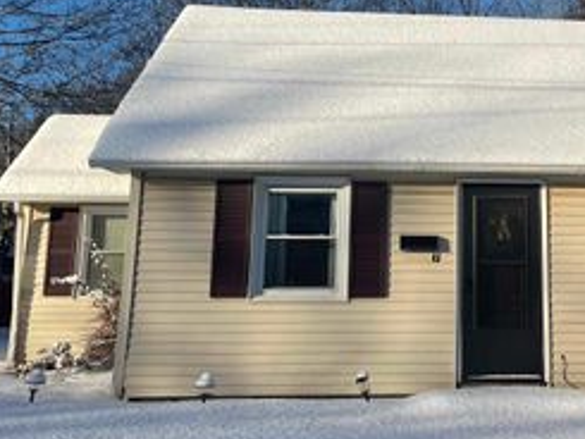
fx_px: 896
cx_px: 478
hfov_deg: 34.9
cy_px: 147
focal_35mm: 53
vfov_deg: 27.4
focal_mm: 4.2
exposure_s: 1/4831
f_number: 1.6
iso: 32
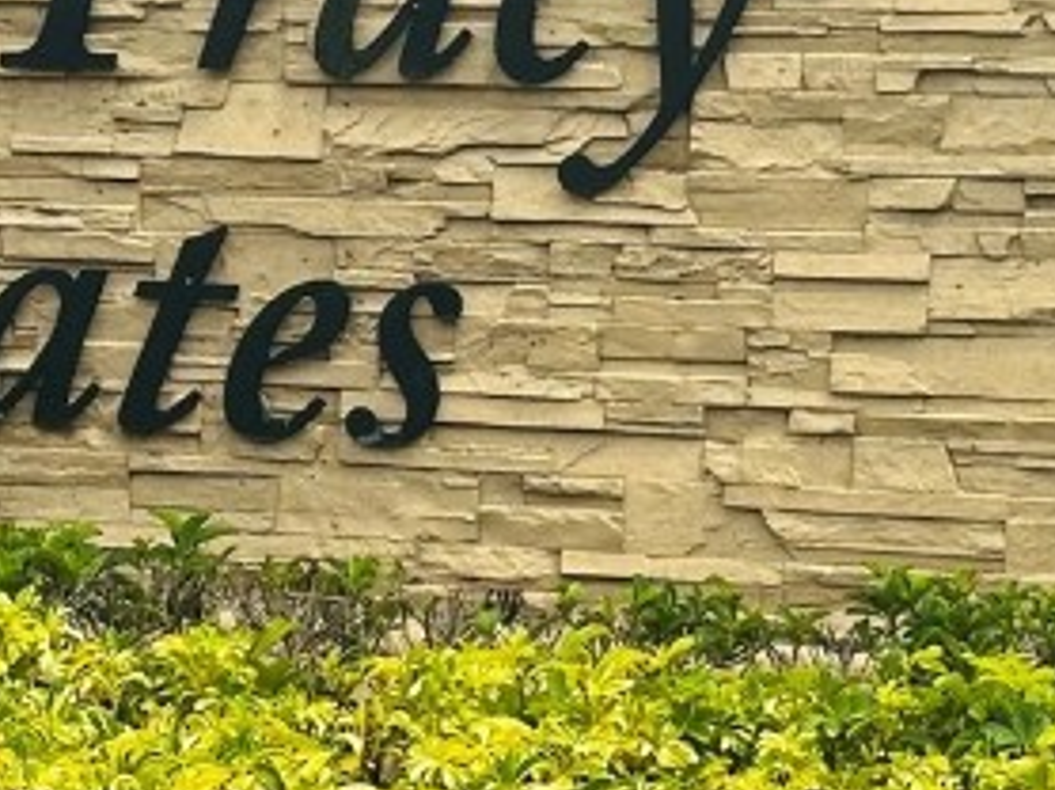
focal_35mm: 177
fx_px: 5390
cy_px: 923
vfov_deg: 8.3
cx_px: -68
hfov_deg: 11.0
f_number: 1.78
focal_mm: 6.86
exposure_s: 1/1815
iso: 64
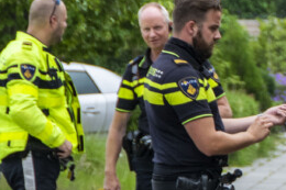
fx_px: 6164
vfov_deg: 1.8
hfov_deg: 2.6
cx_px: 640
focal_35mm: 776
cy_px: 216
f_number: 6.3
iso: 320
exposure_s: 1/640
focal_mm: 105
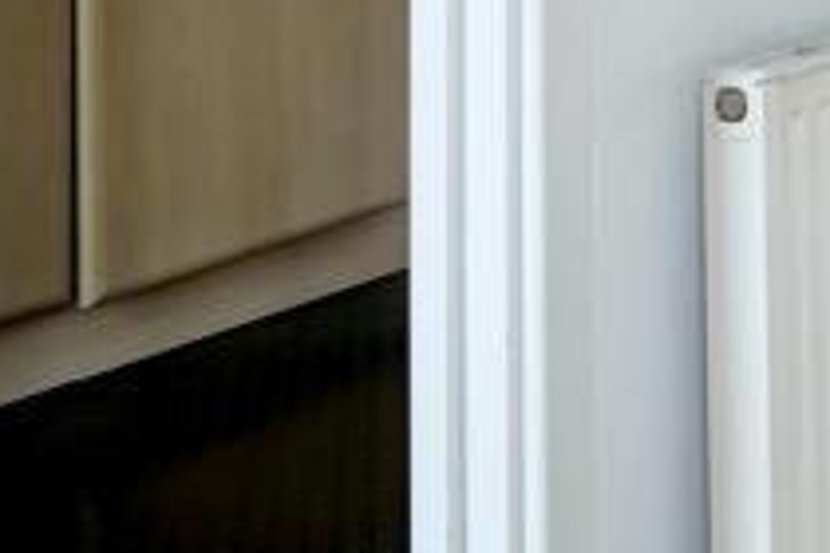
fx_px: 1798
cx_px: 1972
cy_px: -342
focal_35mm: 78
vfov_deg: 15.7
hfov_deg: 15.2
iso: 100
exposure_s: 1/50
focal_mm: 16
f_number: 3.5
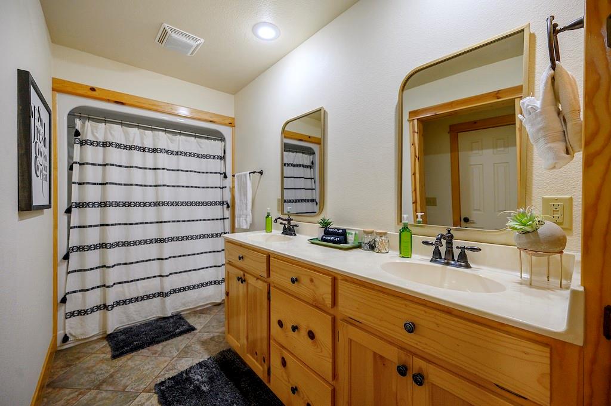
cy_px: 203
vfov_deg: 81.1
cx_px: 306
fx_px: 237
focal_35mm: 14
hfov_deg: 104.3
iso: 500
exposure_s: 1/60
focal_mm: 14
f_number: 4.5
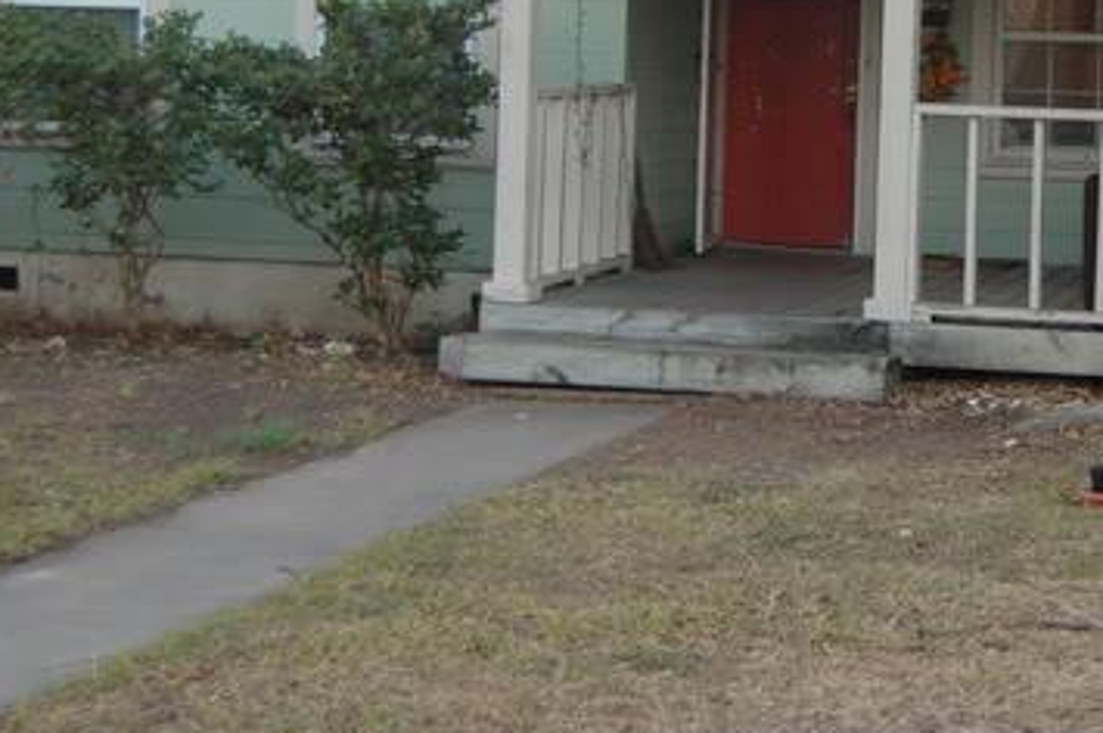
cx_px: 910
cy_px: -34
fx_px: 2694
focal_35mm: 88
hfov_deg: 22.8
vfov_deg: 15.2
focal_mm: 26
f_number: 4.2
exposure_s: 1/125
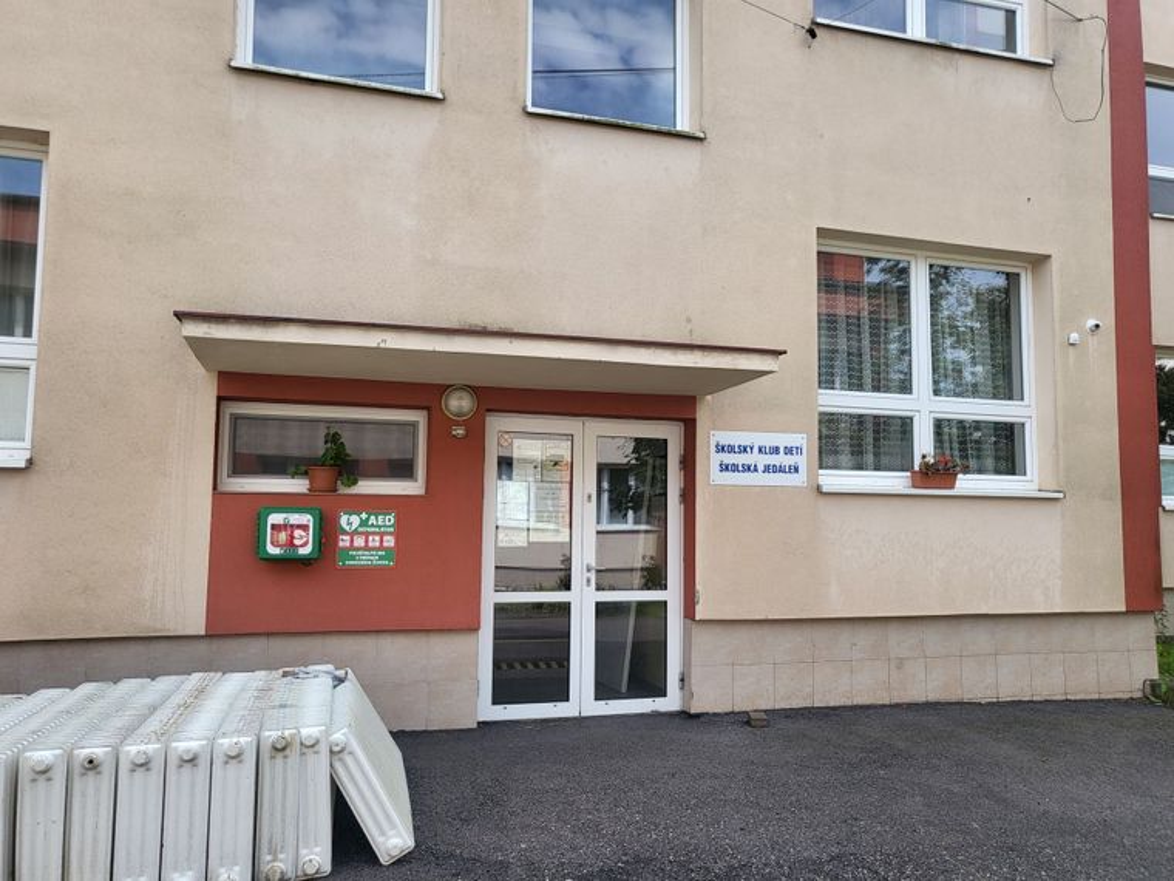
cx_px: 587
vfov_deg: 53.1
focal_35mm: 26
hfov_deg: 67.3
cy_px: 440
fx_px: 882
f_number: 1.8
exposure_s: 1/866
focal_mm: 4.25
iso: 50
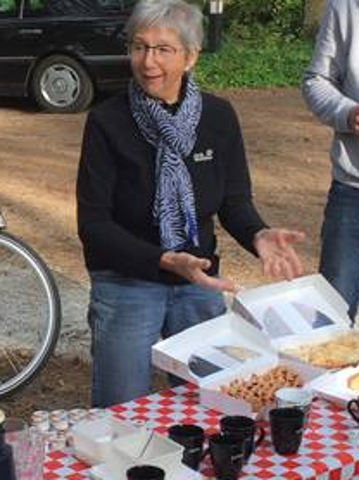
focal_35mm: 94
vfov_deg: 20.9
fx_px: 1302
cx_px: -30
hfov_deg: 15.3
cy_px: 197
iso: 32
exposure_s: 1/258
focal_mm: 4.15
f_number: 2.2
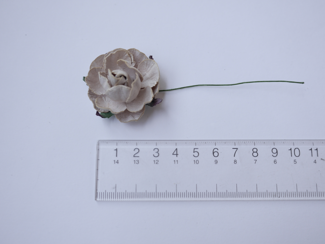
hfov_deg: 45.8
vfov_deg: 35.1
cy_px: 121
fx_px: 385
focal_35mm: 41
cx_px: 165
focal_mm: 20
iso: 200
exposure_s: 1/250
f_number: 2.5
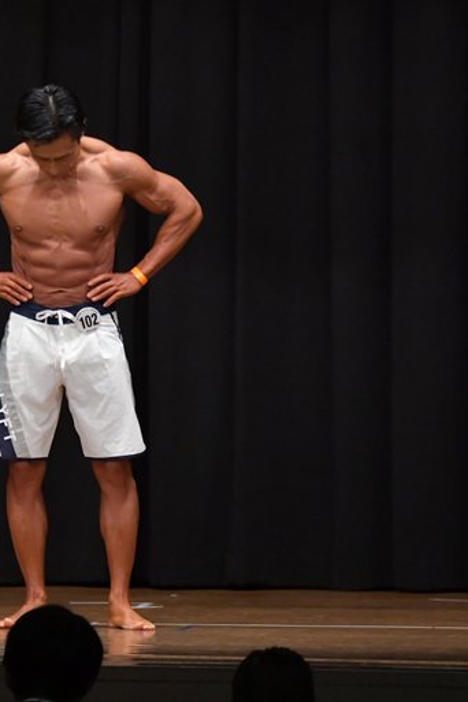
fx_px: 6395
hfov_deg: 4.2
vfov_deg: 6.3
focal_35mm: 328
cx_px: 72
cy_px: 352
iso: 5000
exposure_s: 1/400
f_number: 5.6
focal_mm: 145
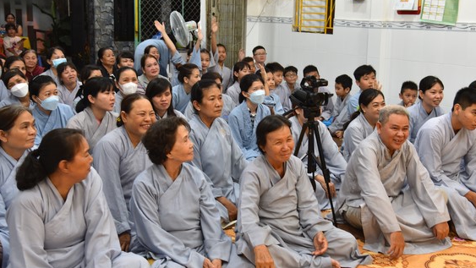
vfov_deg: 25.9
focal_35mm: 46
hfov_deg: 44.5
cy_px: 96
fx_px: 581
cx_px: 260
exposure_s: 1/60
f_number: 4
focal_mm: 38
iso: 720
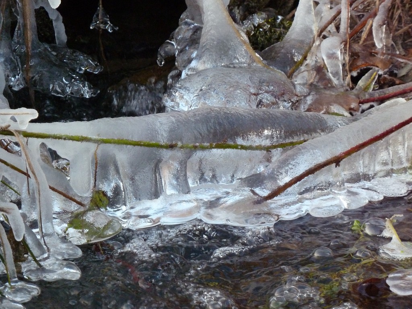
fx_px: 2166
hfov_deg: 10.9
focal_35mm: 182
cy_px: 154
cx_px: 206
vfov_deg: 8.2
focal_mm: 29.9
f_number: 4.5
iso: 500
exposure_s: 1/250
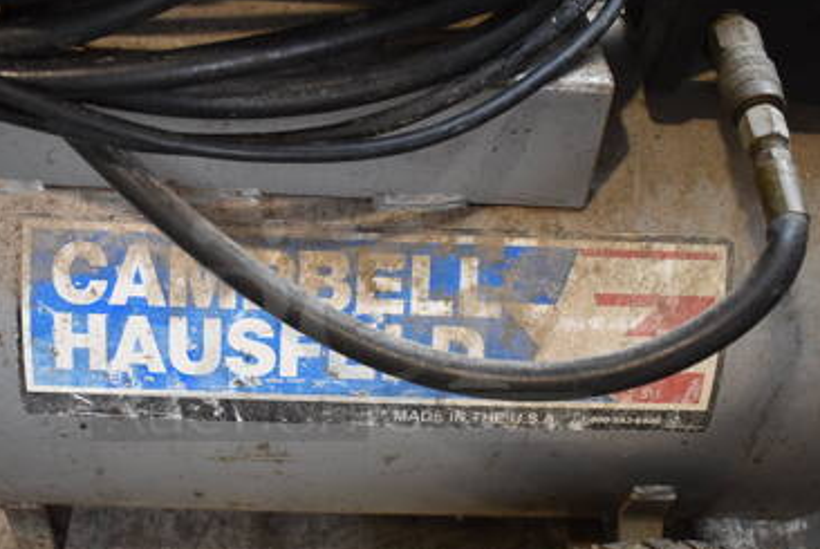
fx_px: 1026
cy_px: 323
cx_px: 343
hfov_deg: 43.4
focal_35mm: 45
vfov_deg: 29.9
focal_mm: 18
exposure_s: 1/125
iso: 900
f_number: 3.5
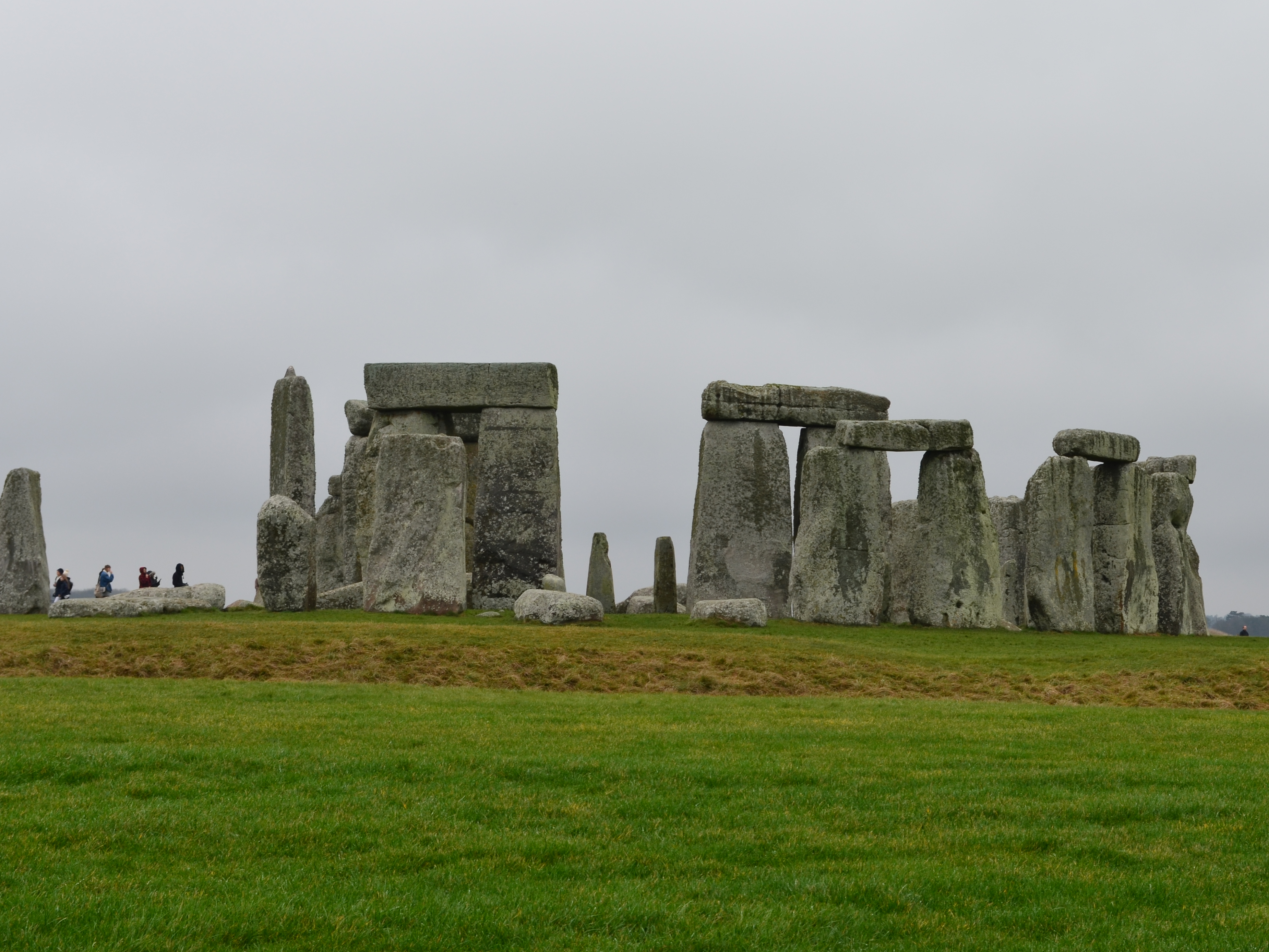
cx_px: 737
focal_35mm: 87
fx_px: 3189
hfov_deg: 22.5
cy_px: 474
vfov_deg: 17.0
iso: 200
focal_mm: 48
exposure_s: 1/80
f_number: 10
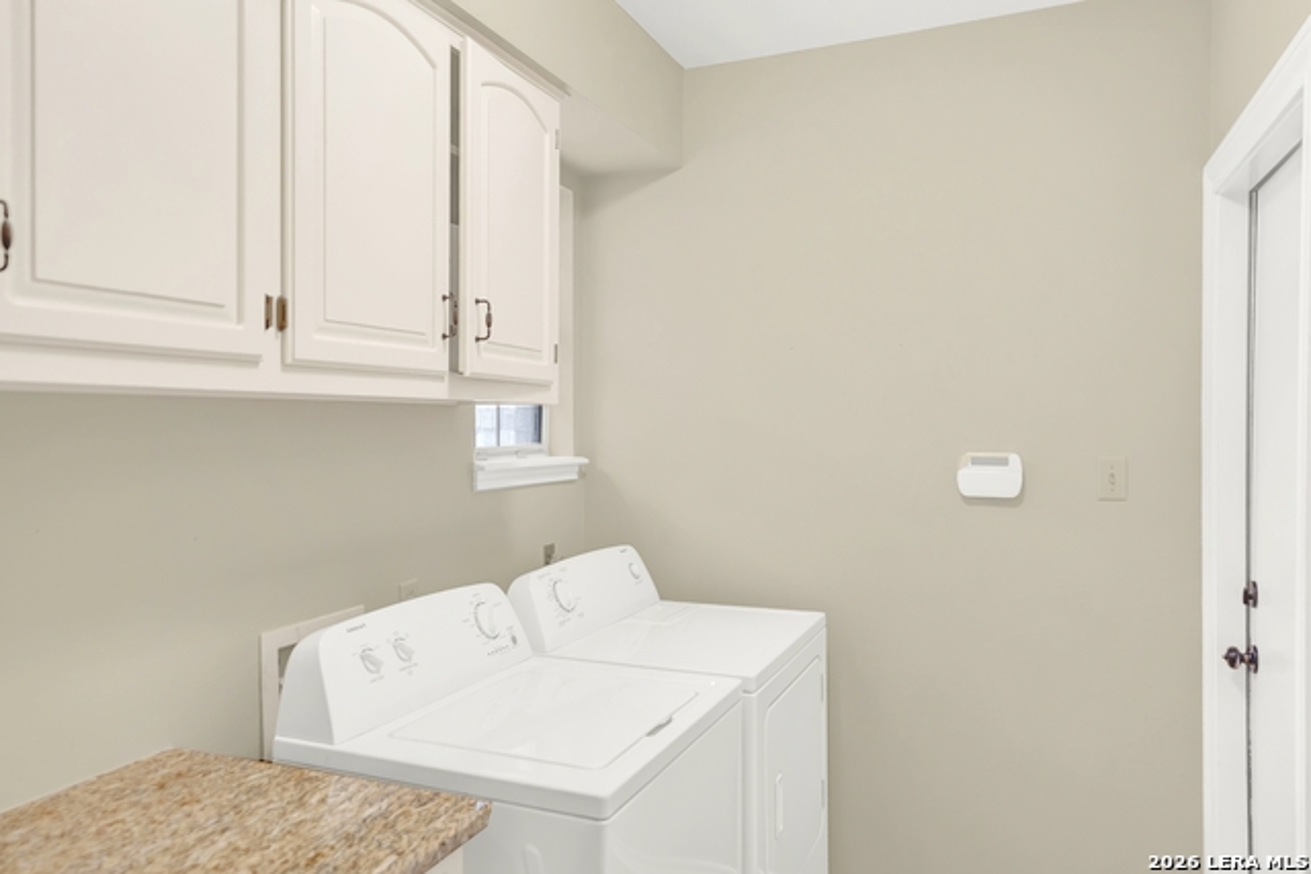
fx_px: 874
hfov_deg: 73.7
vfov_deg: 53.2
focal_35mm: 24
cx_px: 656
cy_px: 437
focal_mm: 24
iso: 250
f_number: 2.8
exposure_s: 1/15
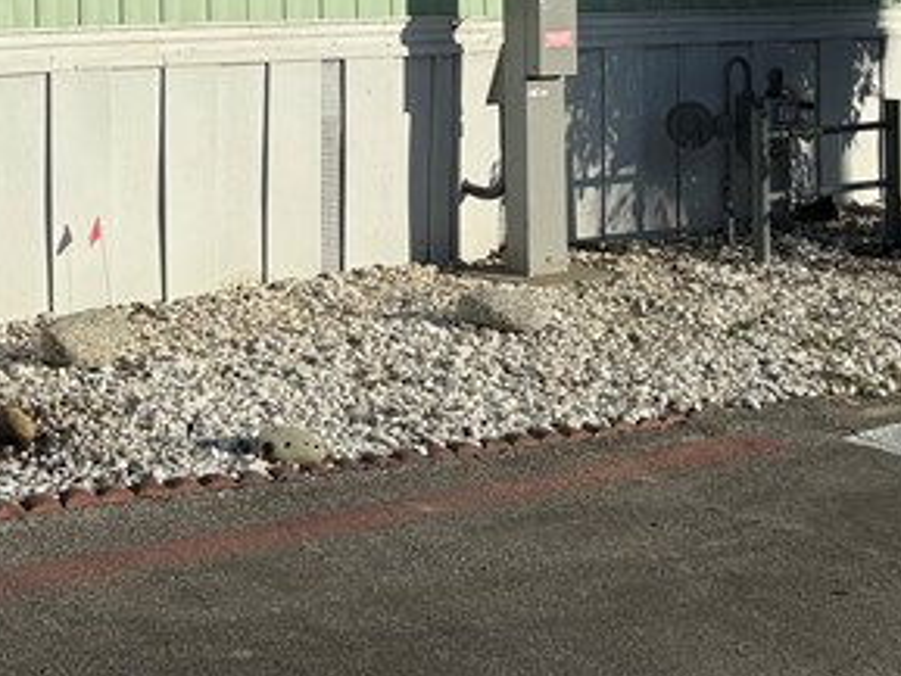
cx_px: -78
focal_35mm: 85
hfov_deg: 21.8
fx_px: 2213
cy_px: -209
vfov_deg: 16.4
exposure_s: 1/11905
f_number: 1.78
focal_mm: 6.76
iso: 80
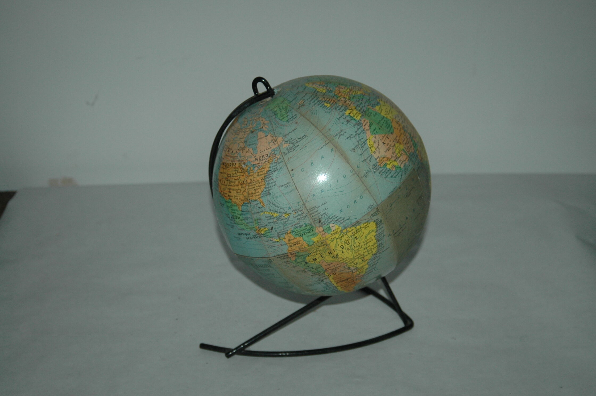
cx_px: 298
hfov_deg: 37.9
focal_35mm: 52
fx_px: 868
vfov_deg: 25.7
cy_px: 198
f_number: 3.8
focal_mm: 35
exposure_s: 1/60
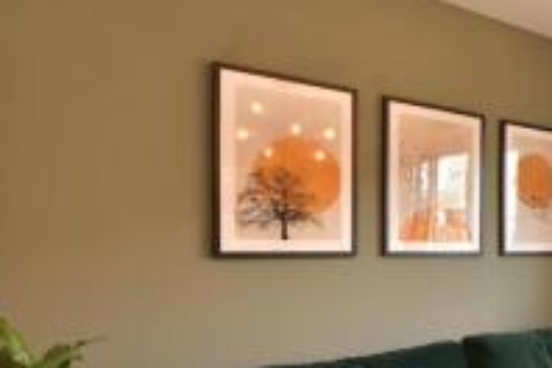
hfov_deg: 39.9
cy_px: 252
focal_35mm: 36
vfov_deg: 36.4
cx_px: 644
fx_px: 552
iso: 100
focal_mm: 10
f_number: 8
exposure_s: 1/2
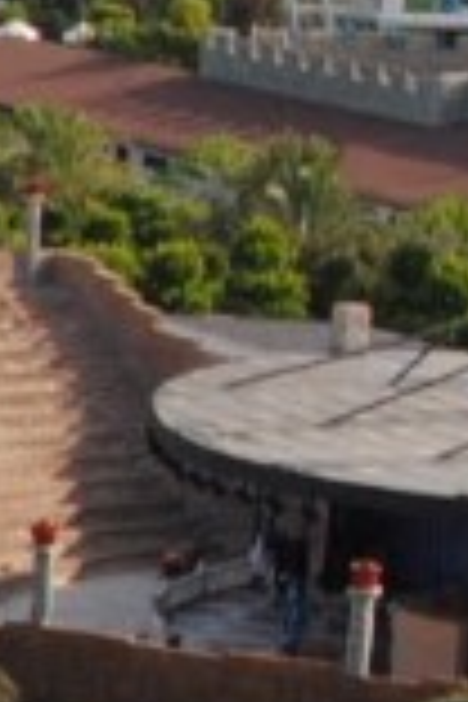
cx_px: -1660
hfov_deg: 4.6
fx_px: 5167
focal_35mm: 265
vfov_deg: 7.8
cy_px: 626
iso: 100
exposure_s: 1/200
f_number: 7.1
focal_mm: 24
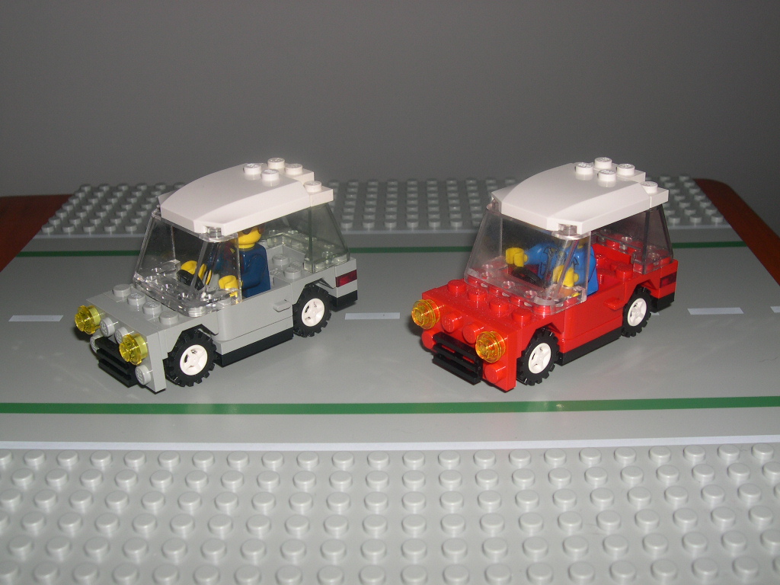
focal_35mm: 42
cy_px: 292
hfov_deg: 44.8
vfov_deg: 34.3
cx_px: 390
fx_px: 946
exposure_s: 1/60
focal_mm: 9
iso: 100
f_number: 8
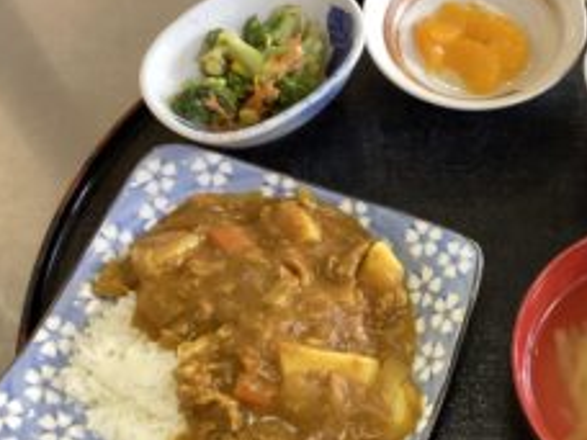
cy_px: 292
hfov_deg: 36.4
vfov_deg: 28.4
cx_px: 454
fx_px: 865
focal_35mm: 51
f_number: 2.4
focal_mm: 3.3
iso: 400
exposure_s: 1/33
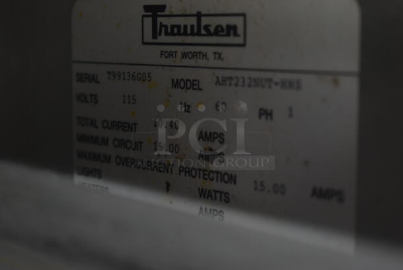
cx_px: 202
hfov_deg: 24.6
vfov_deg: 16.6
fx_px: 924
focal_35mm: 82
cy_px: 135
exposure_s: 1/30
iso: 200
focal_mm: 55
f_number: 5.6
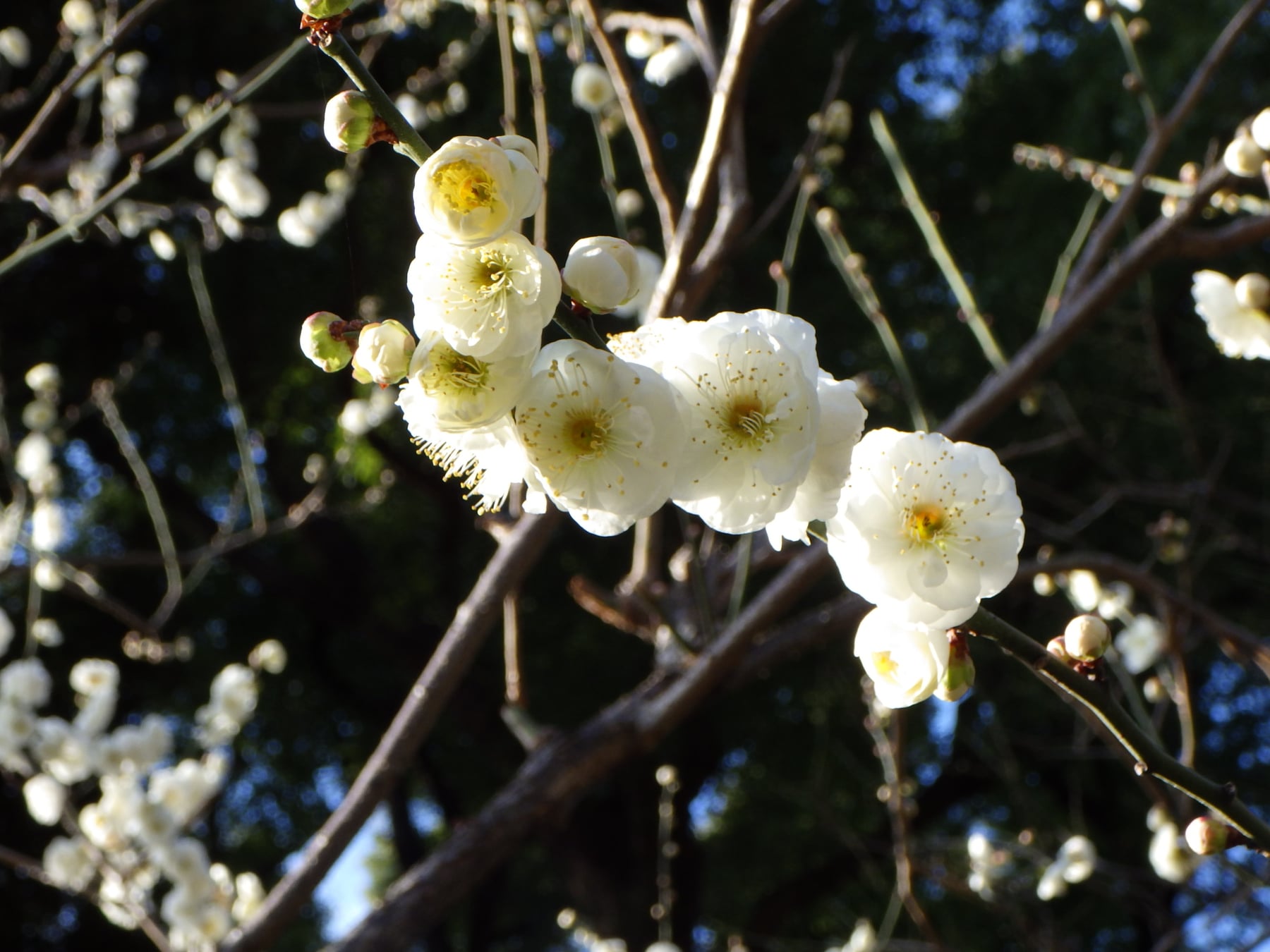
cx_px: 635
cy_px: 476
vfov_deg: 19.1
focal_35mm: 77
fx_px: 2825
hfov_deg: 25.3
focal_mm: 13.7
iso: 125
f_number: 5.8
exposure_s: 1/125
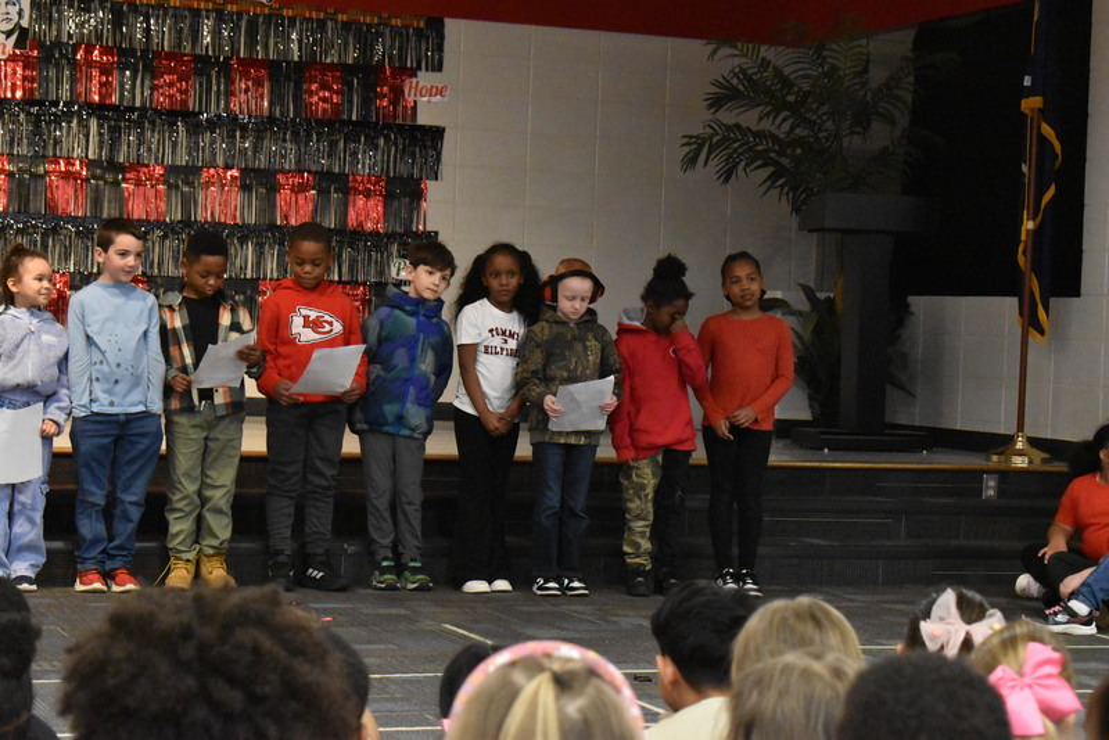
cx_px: 554
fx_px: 2542
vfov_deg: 16.6
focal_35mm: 82
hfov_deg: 24.6
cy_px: 370
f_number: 7.1
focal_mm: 55
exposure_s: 1/100
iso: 8000
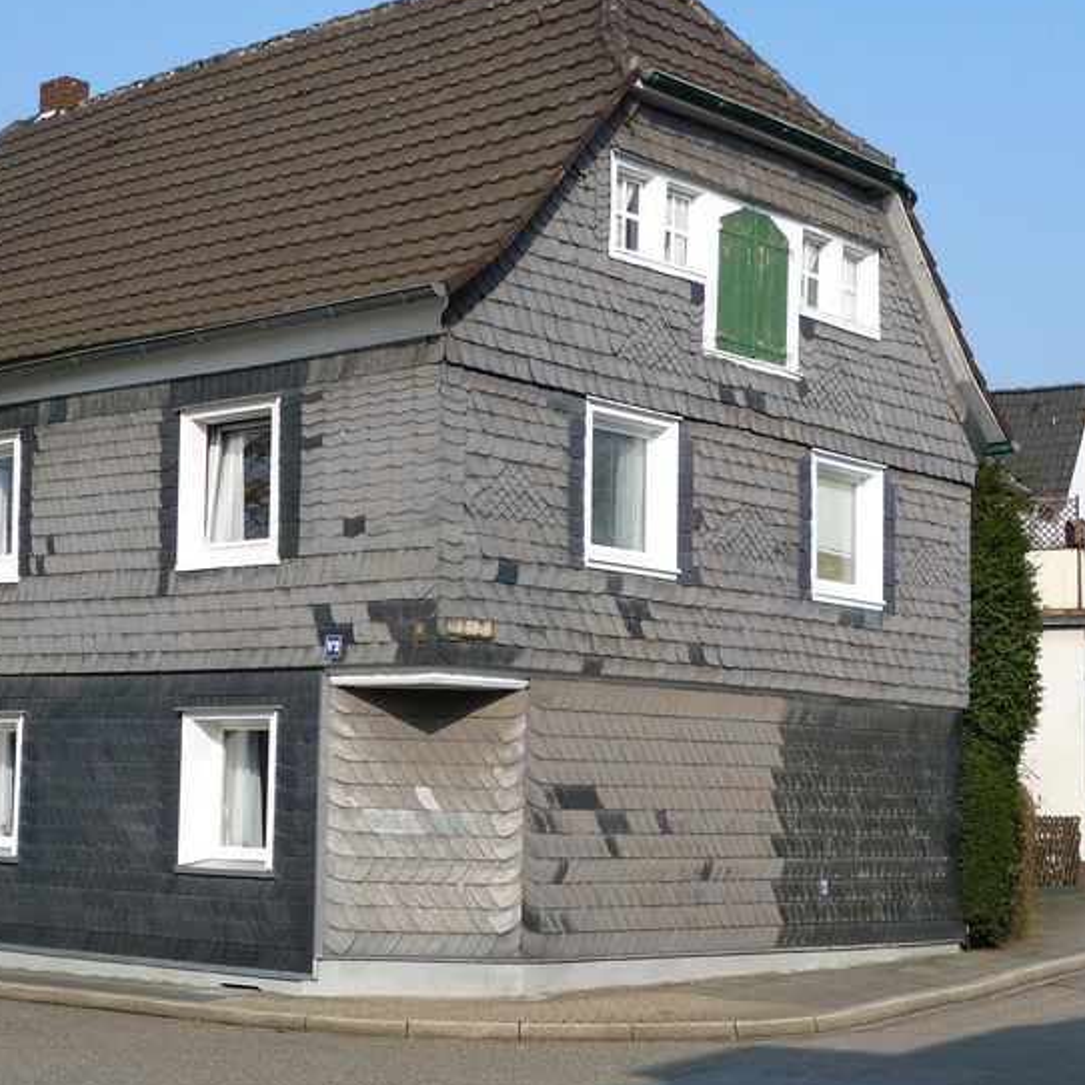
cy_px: 491
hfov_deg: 26.0
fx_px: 2340
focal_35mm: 66
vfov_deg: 26.1
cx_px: 406
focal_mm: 8
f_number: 3.4
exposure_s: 1/640
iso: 80
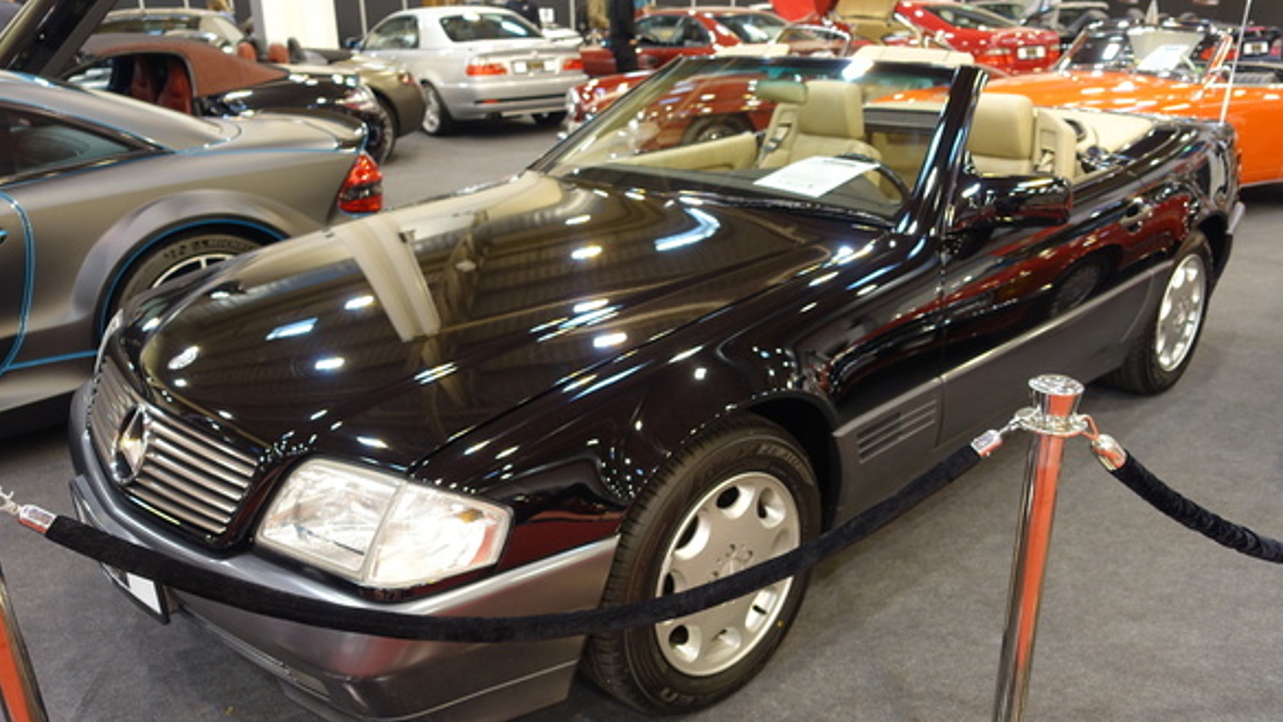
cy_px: 377
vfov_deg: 40.2
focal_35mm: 29
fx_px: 987
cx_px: 643
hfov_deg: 66.1
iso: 200
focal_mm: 9.91
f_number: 2.2
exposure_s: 1/30
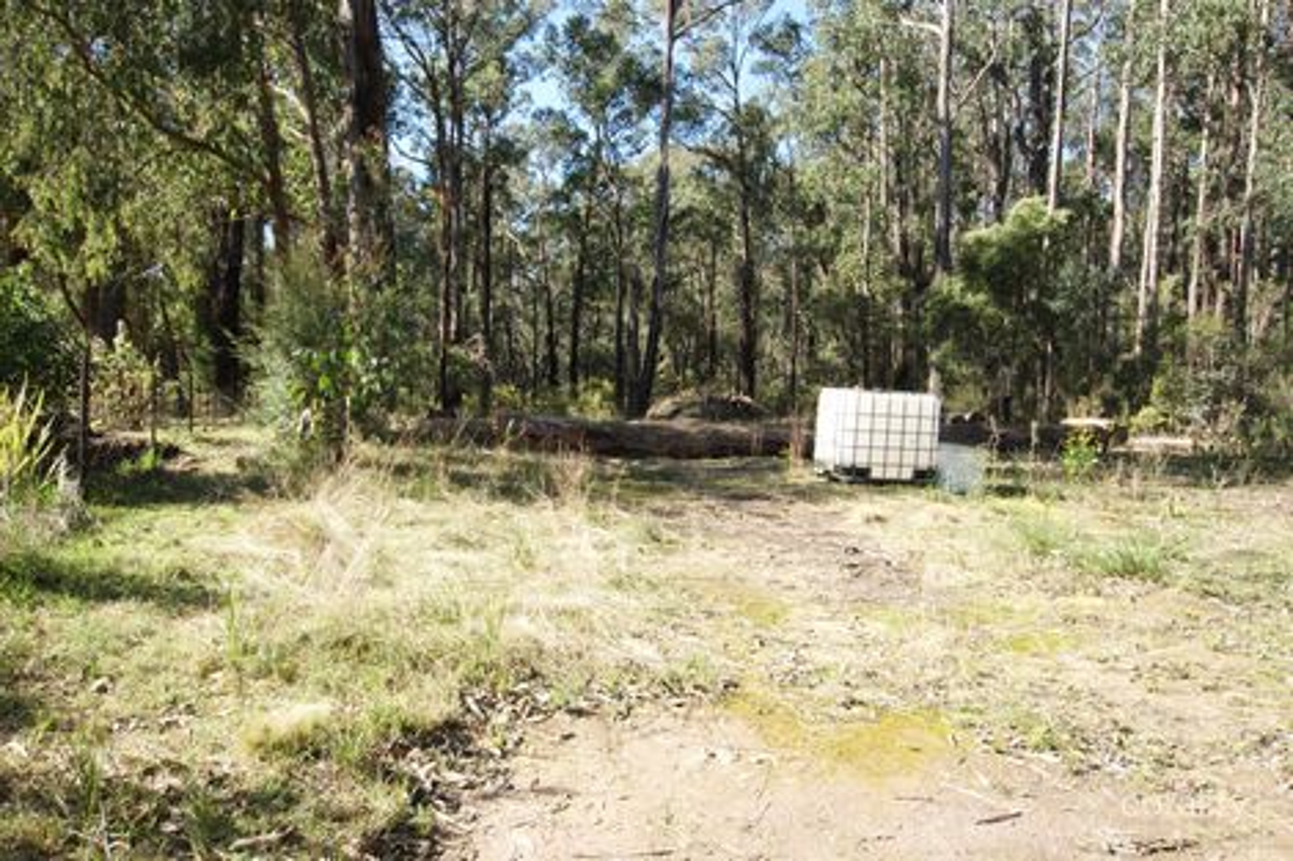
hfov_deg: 70.5
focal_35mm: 26
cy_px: 430
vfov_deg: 50.4
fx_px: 916
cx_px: 646
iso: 800
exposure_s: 1/320
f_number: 10
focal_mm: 17
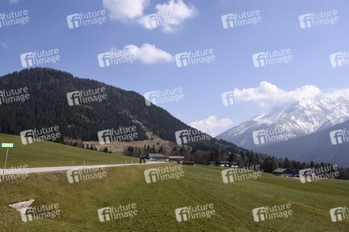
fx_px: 310
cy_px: 116
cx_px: 174
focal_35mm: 32
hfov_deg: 58.8
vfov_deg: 41.1
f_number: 11
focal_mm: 32
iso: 125
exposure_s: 1/160
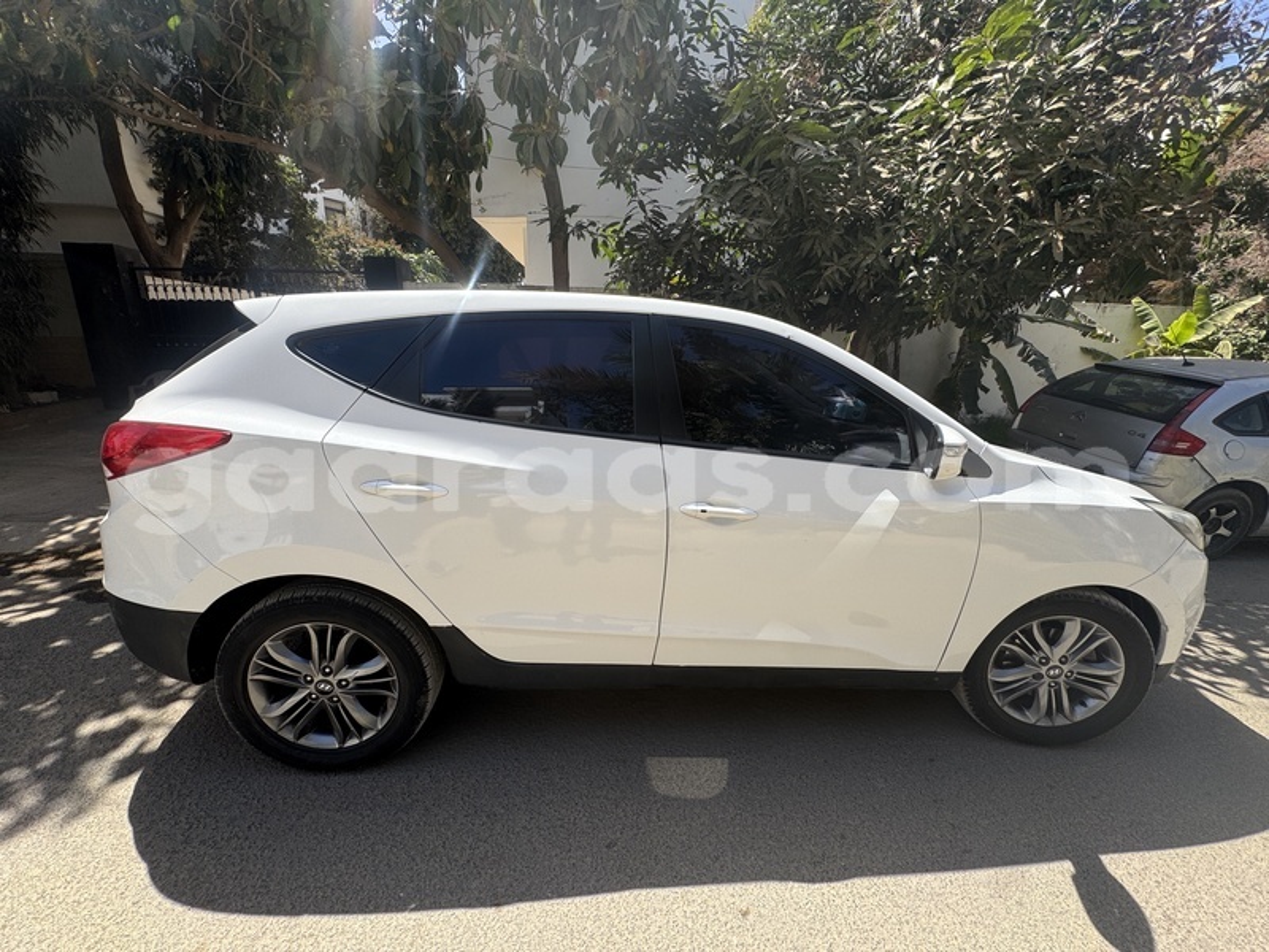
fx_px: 513
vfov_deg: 85.7
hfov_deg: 102.1
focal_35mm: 14
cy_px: 476
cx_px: 634
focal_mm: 2.22
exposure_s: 1/1126
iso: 40
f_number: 2.2
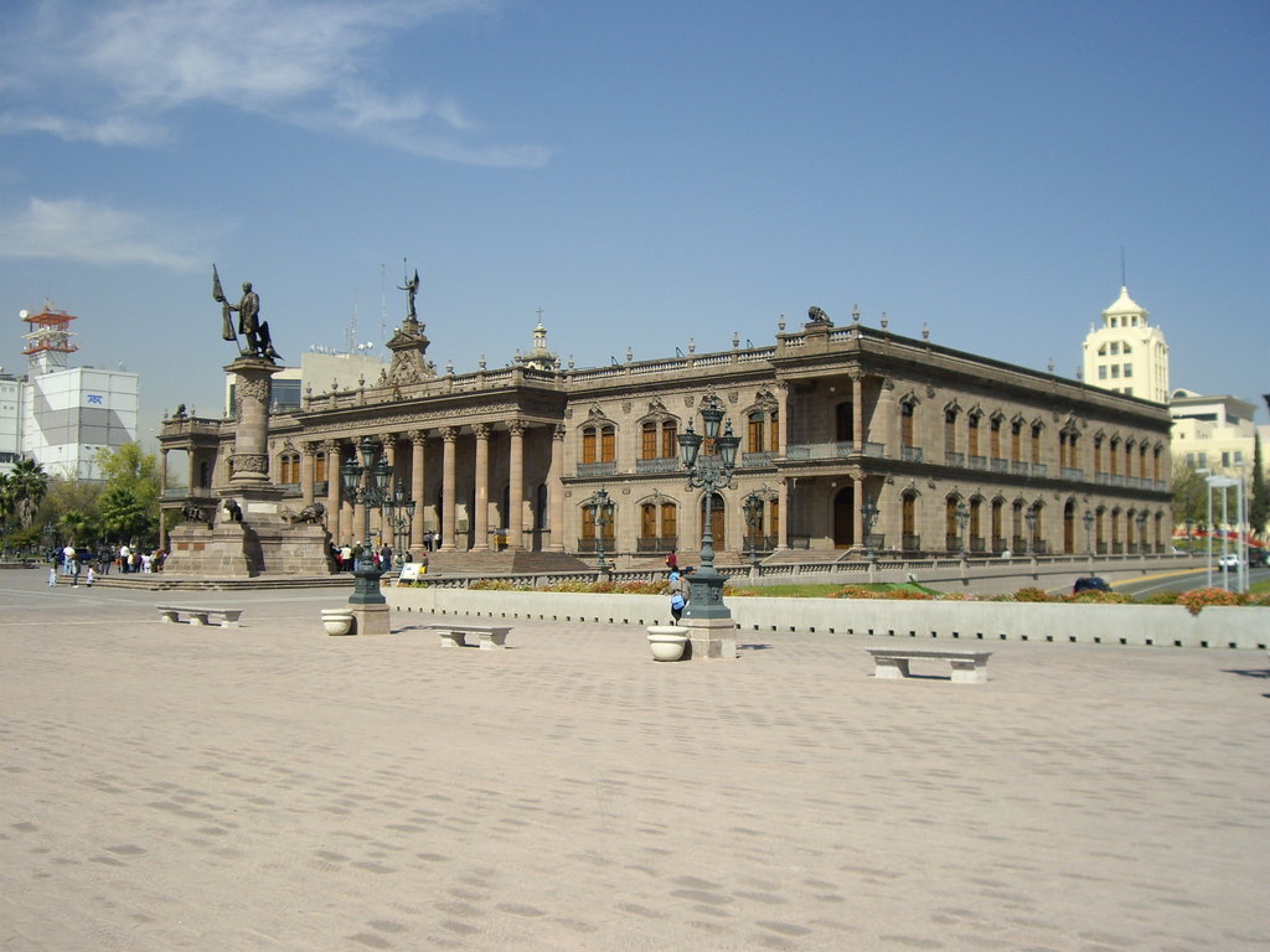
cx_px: 635
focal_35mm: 38
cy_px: 476
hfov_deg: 49.0
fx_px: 1394
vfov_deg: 37.7
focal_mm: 6.2
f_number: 4.3
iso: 50
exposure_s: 1/500
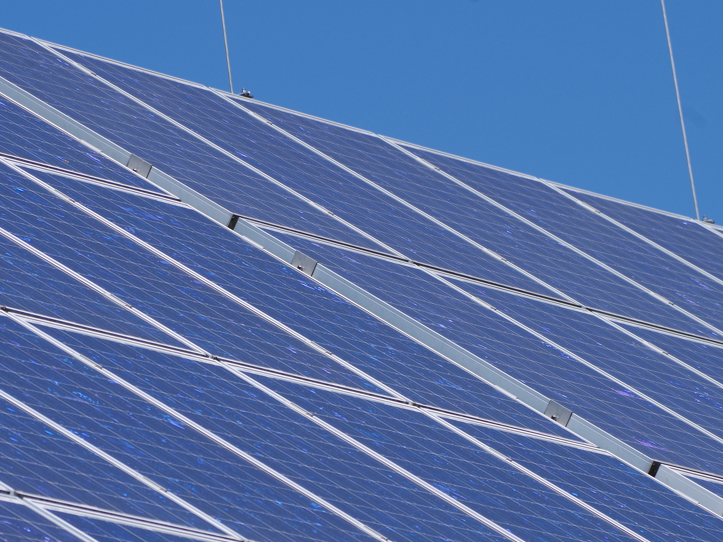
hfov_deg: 4.2
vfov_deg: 3.2
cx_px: 307
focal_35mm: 467
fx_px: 9753
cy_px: 387
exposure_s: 1/250
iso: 100
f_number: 8
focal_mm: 200
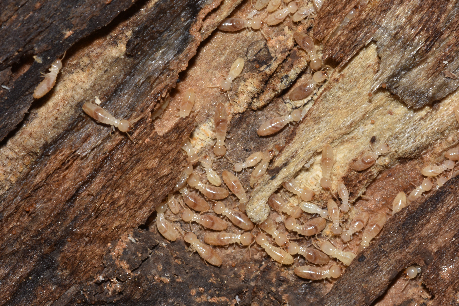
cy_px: 153
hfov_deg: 6.9
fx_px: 3825
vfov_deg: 4.6
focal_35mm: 300
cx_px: 230
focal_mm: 200
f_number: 22
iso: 160
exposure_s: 1/160
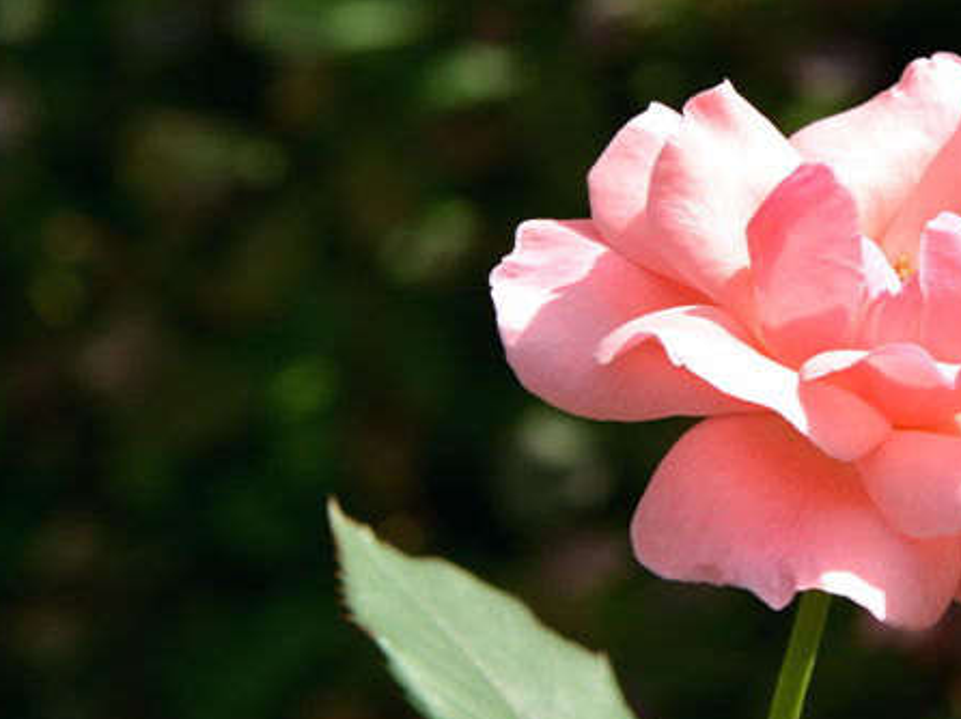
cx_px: 713
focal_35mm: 345
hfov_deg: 5.7
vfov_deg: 4.3
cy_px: 481
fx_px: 9573
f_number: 8
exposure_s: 1/160
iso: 100
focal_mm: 200
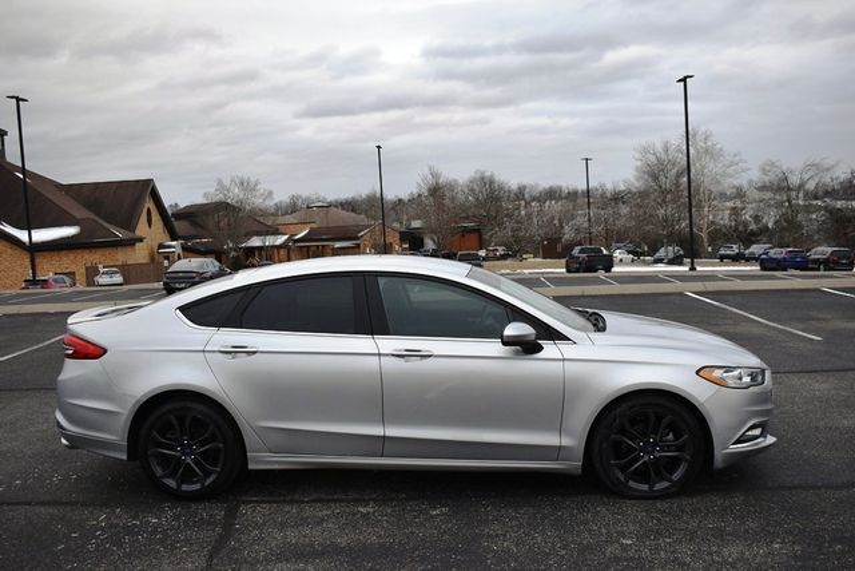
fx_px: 820
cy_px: 286
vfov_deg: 38.4
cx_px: 428
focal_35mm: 34
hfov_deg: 55.1
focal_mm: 23
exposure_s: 1/250
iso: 400
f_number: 5
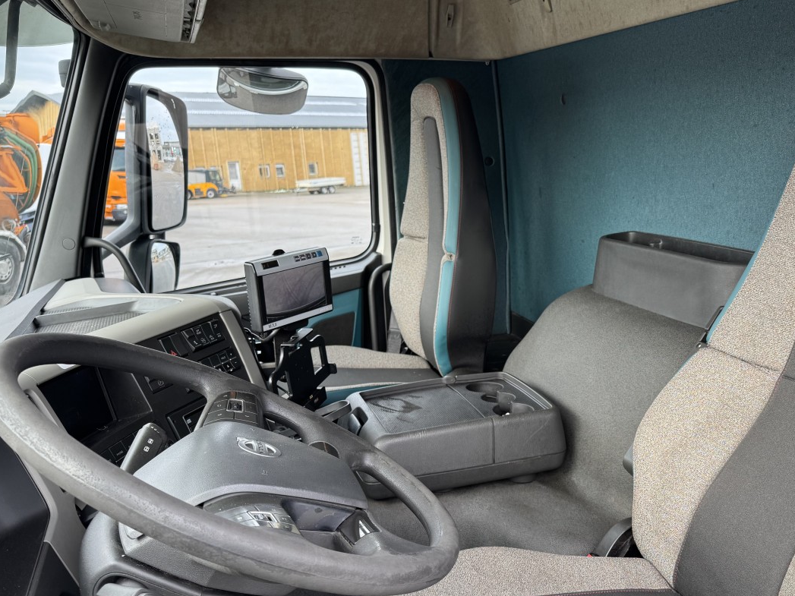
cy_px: 374
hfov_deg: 54.6
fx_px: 758
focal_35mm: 33
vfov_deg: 42.6
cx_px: 507
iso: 100
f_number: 1.78
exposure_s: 1/121
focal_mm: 6.76
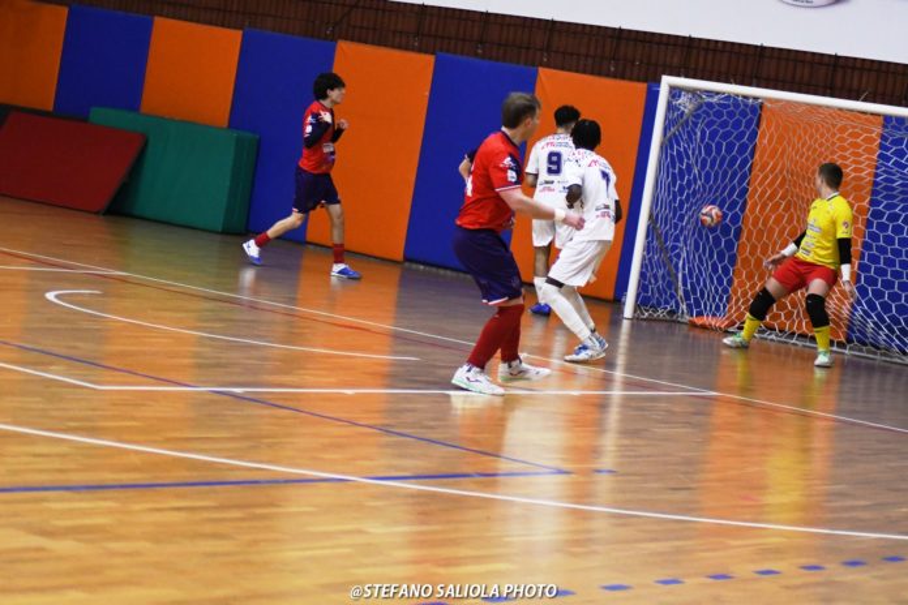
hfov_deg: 19.5
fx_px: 2648
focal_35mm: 105
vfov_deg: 13.0
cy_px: 302
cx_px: 454
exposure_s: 1/500
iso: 8000
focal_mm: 70
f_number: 4
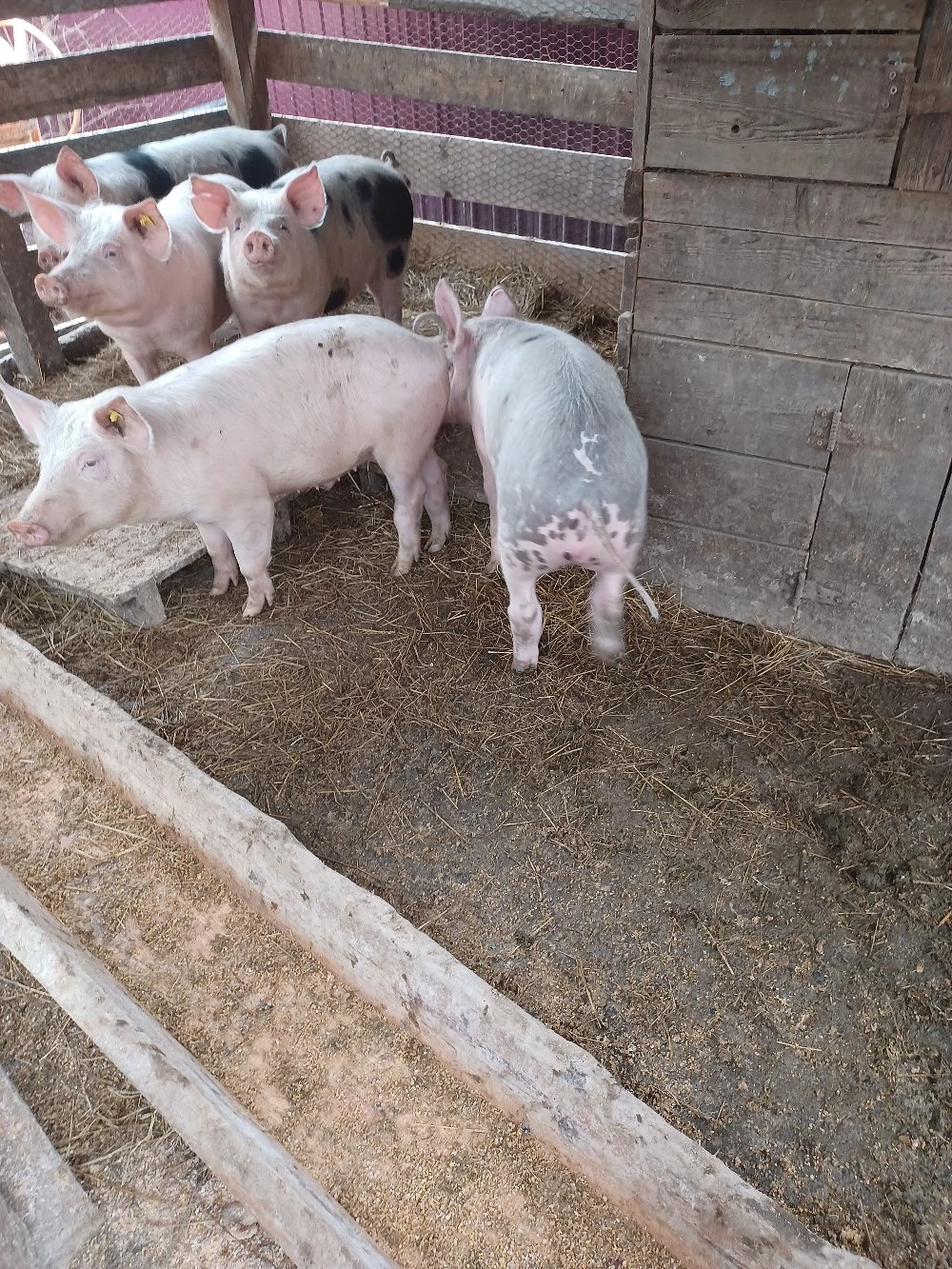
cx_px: 476
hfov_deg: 54.9
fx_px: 917
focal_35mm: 25
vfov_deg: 69.4
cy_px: 634
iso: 250
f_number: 1.8
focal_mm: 4.6
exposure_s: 1/50
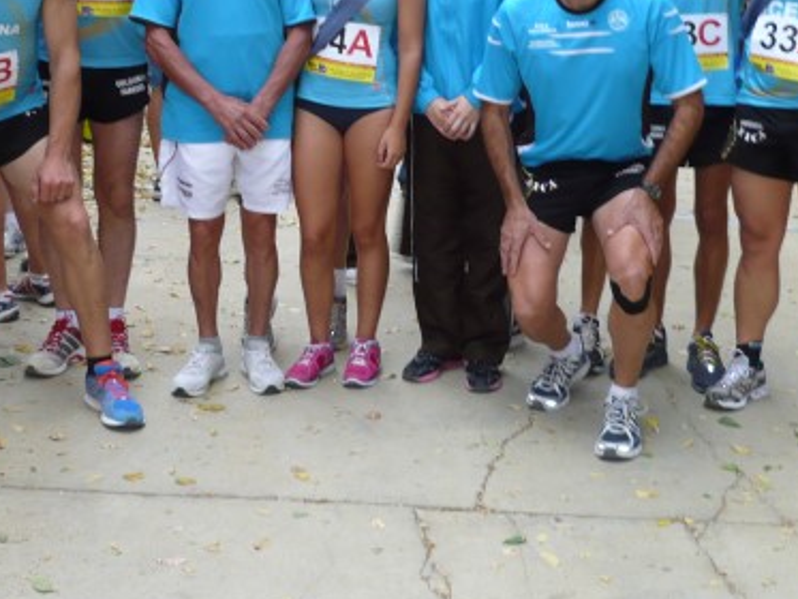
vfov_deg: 23.9
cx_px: 385
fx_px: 1384
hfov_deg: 32.2
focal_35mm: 60
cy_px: 96
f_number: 2.8
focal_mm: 5.8
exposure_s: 1/80
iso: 100
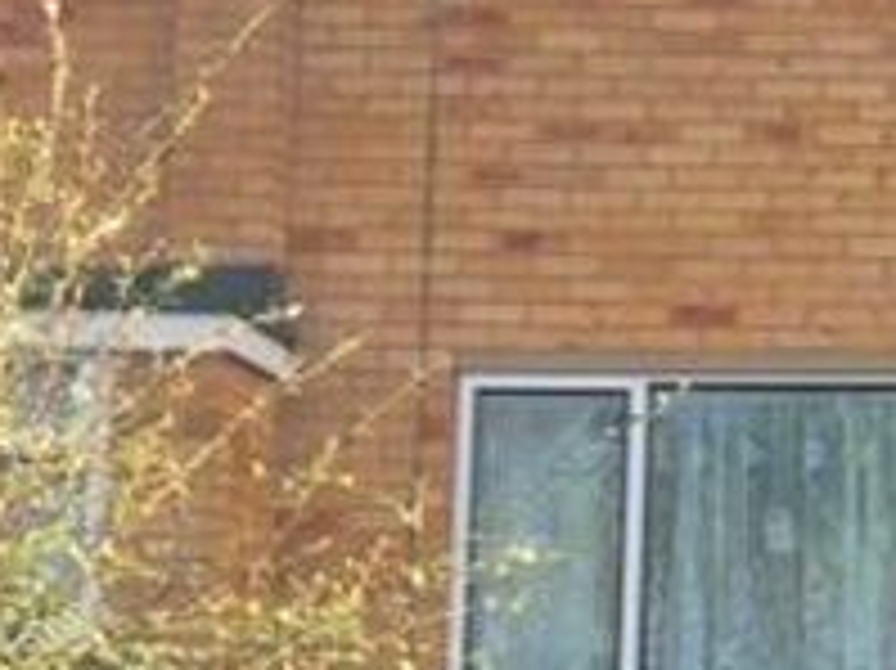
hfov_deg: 17.4
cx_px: 1337
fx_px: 2639
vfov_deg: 14.4
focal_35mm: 102
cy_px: 591
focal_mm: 4.15
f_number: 2.2
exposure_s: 1/651
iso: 32
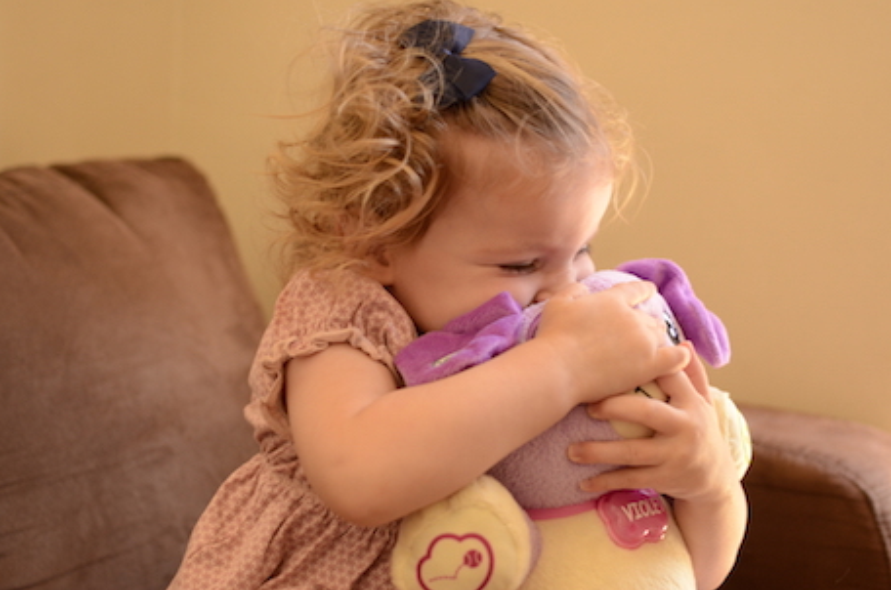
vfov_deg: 23.5
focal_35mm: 58
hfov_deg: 34.8
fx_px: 1421
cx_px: 475
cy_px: 310
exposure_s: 1/160
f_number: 2.8
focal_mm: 35
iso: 800
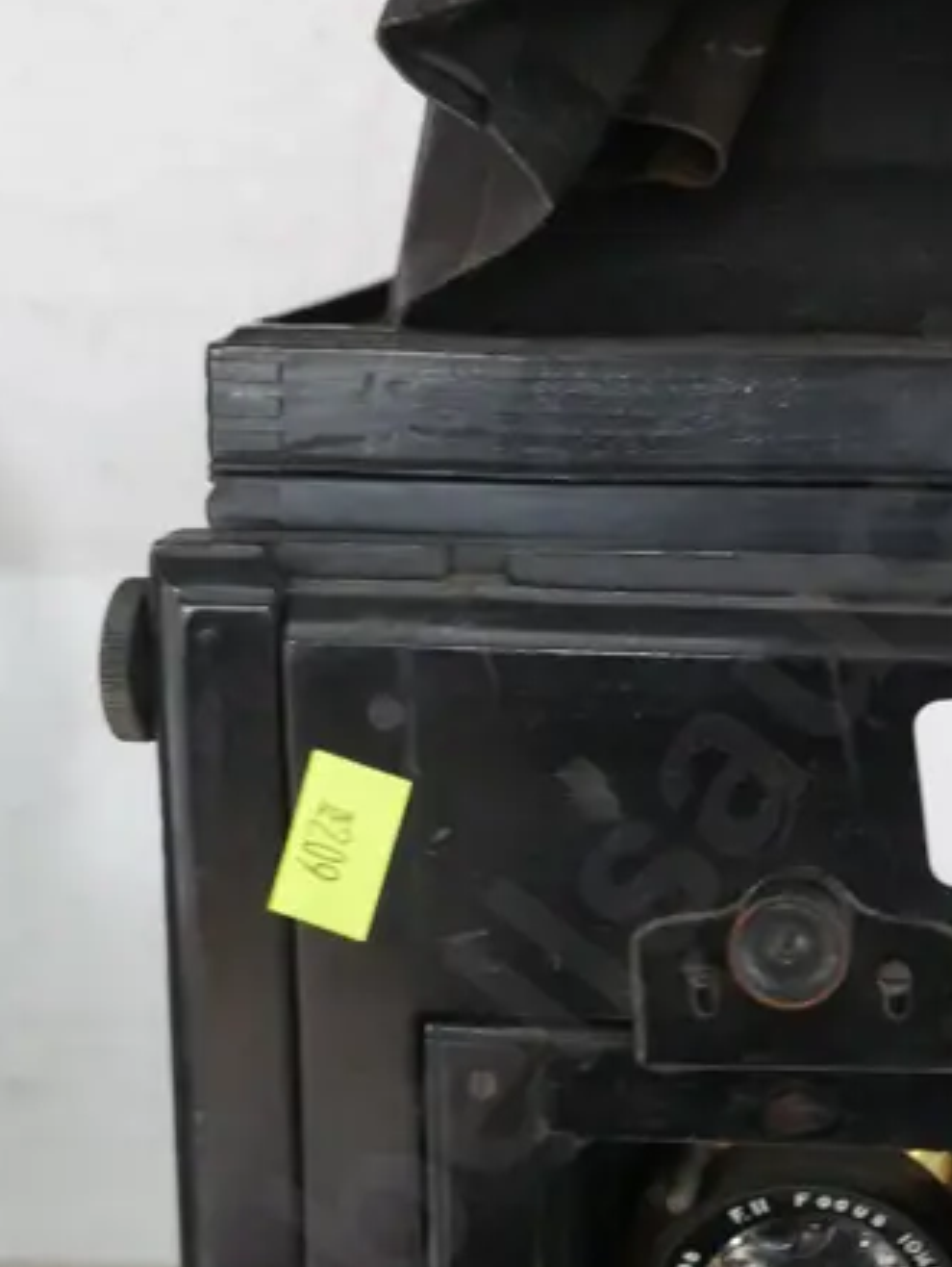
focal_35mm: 70
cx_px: 829
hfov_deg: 20.7
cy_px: 641
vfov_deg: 27.8
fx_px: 2563
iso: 3200
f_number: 3.6
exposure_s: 1/25
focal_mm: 15
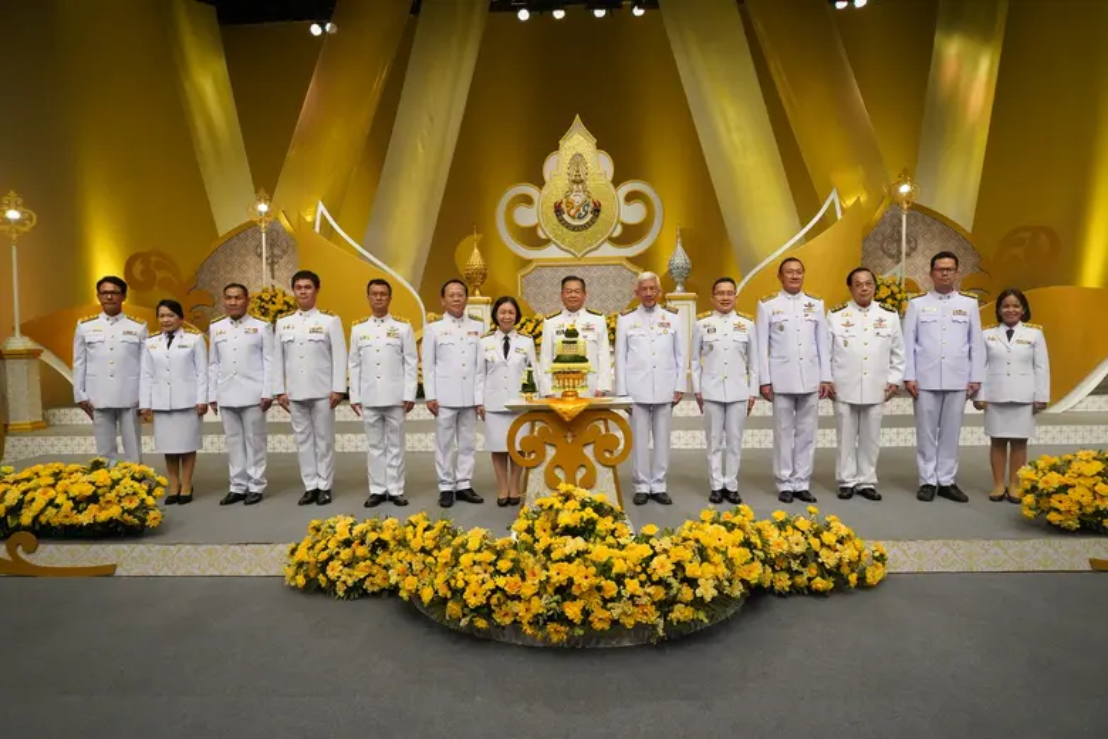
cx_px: 554
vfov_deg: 53.1
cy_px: 370
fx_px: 739
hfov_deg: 73.7
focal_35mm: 24
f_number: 8
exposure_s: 1/500
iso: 12800
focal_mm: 24
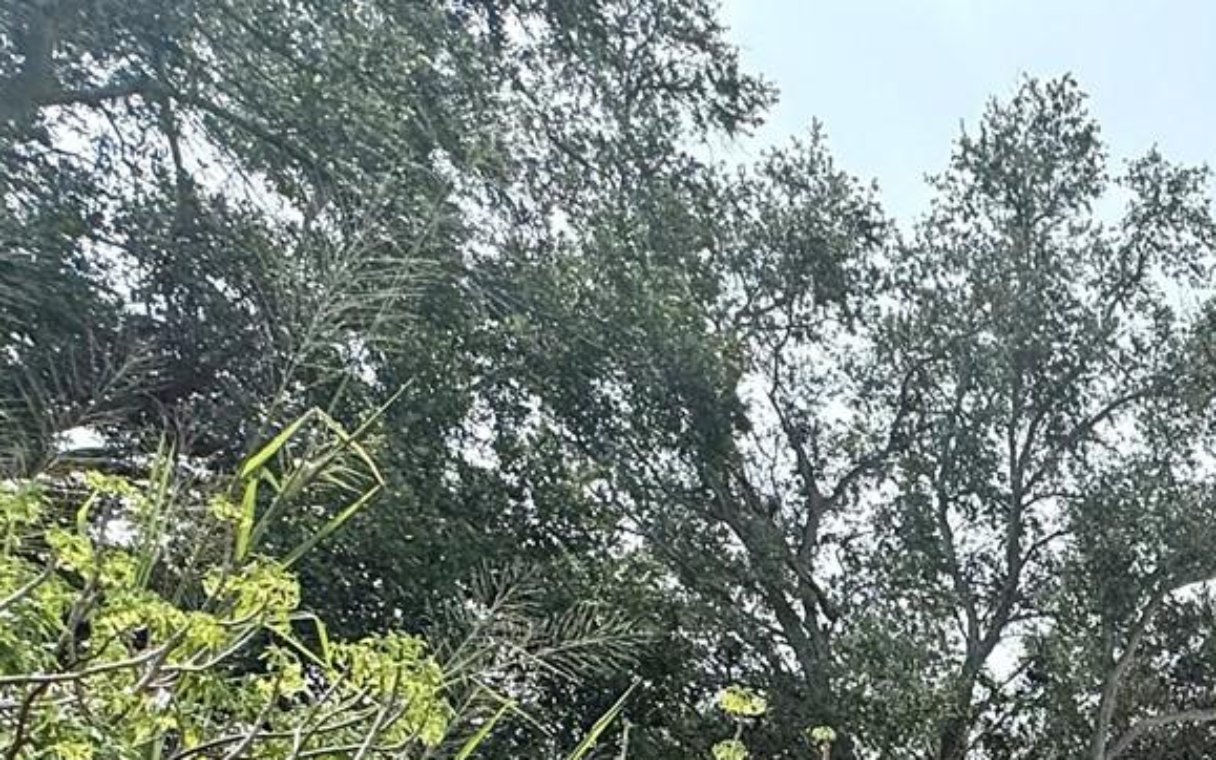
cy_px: 1174
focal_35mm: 41
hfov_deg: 39.5
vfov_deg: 23.9
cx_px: 1336
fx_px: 1359
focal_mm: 2.22
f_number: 2.2
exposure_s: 1/1285
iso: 64
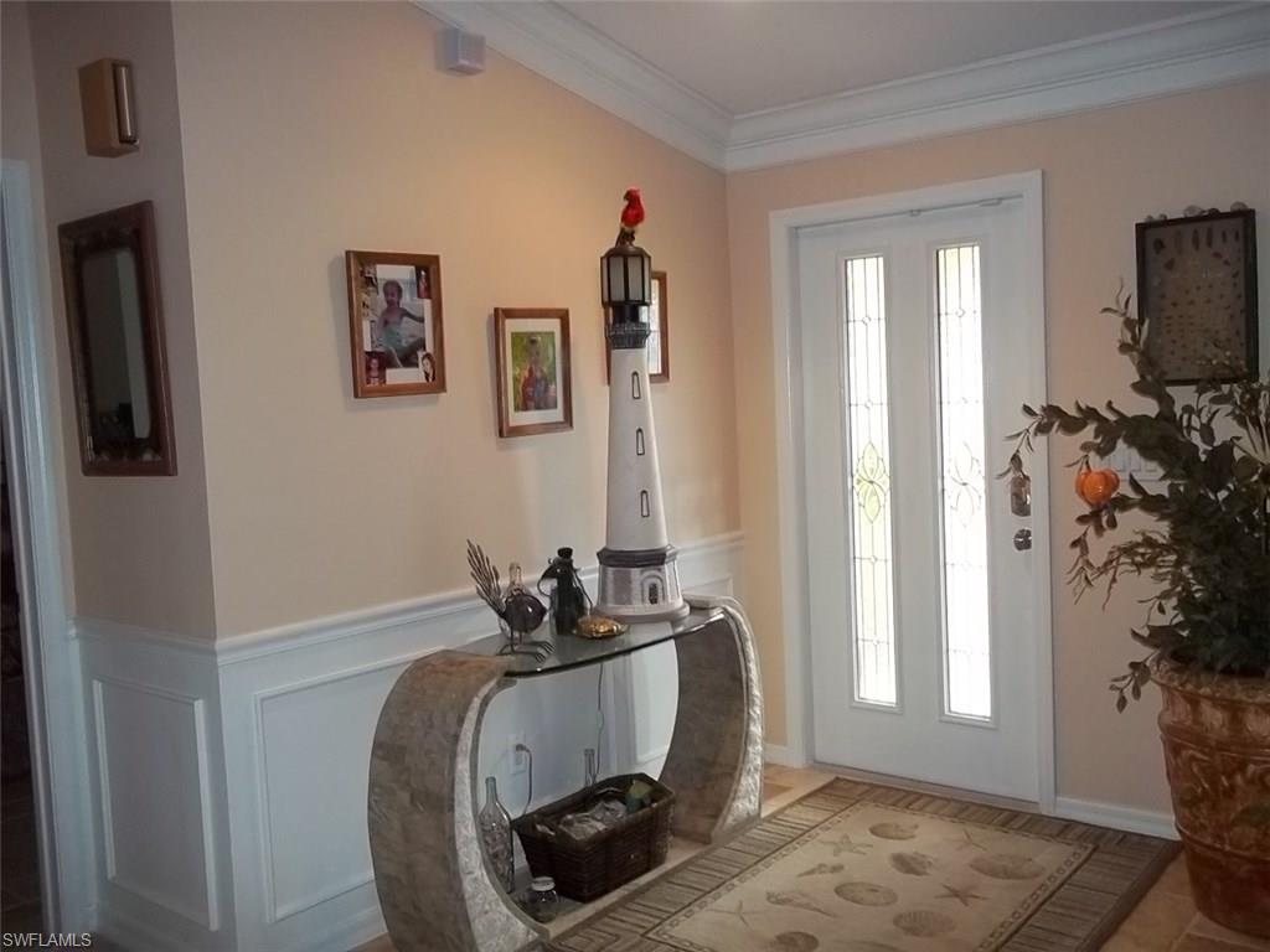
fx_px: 1174
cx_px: 635
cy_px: 476
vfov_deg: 44.2
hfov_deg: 56.8
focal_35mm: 32
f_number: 2.9
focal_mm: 5.7
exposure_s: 1/30
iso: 160
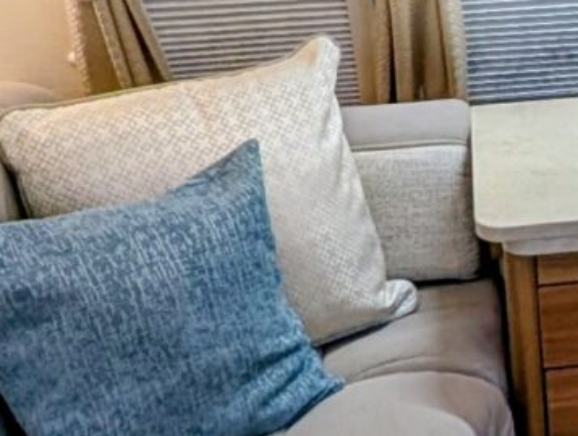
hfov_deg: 20.5
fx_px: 1438
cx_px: 777
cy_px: 89
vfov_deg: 17.1
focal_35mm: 86
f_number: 1.7
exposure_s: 1/32.5
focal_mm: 2.02
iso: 48
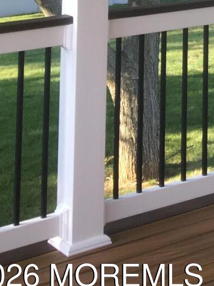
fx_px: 924
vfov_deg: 15.2
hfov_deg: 12.3
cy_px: -226
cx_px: 359
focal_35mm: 112
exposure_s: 1/144
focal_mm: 4.15
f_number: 2.2
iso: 25
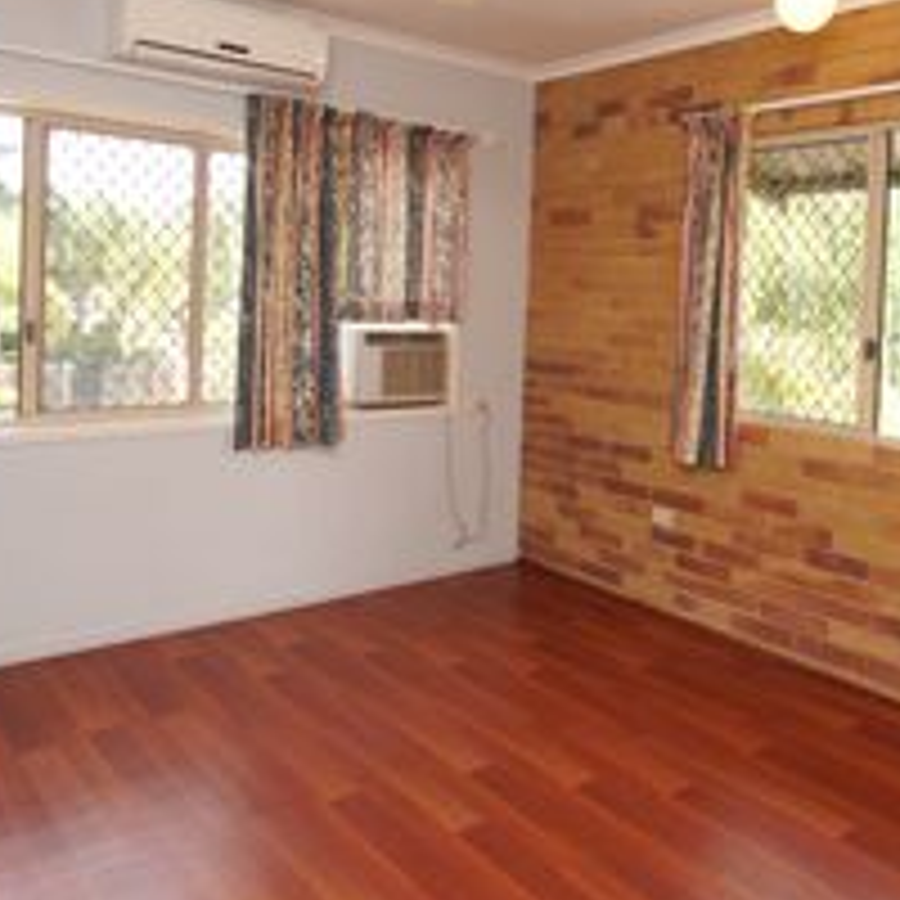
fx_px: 882
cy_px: 281
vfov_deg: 52.7
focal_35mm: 30
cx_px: 558
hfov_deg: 53.5
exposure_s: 1/60
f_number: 4
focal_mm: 10
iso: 100
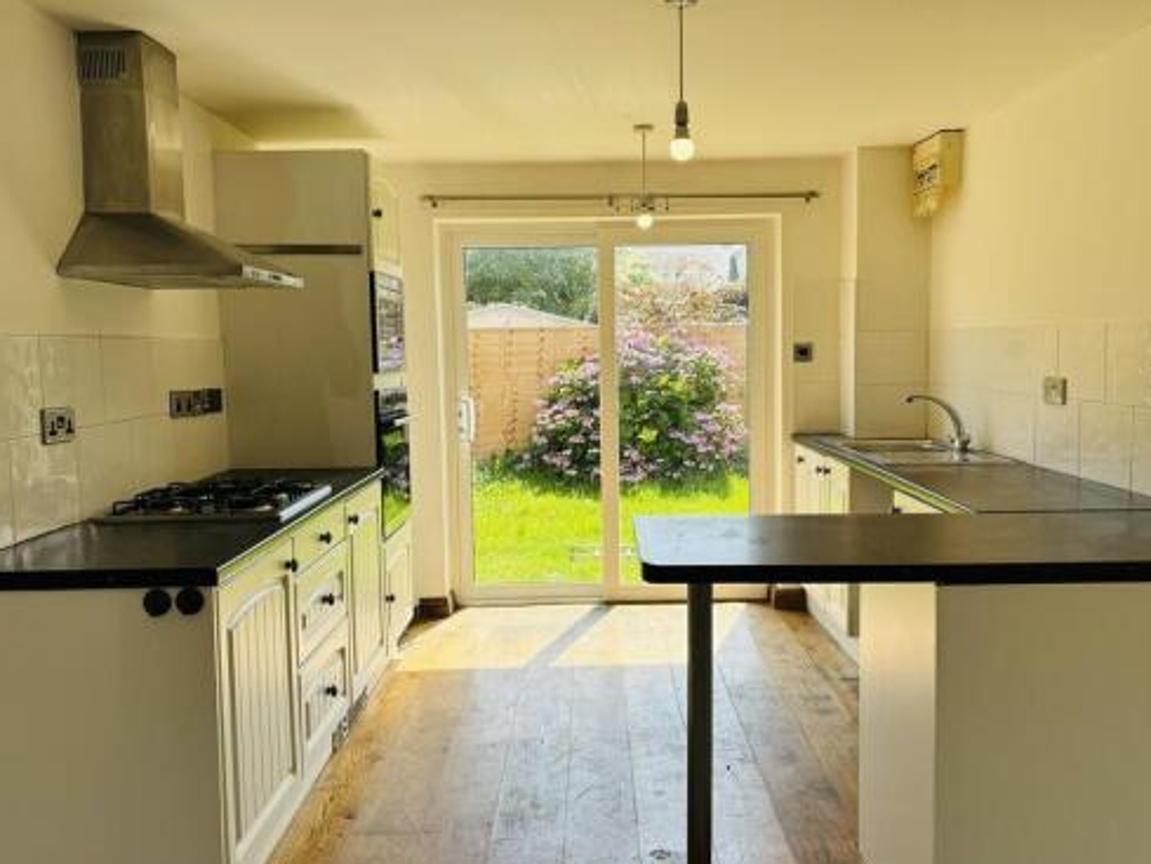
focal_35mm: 31
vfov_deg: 45.5
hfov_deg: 58.3
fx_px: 1031
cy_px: 430
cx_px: 601
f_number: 1.6
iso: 50
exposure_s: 1/539
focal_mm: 5.96
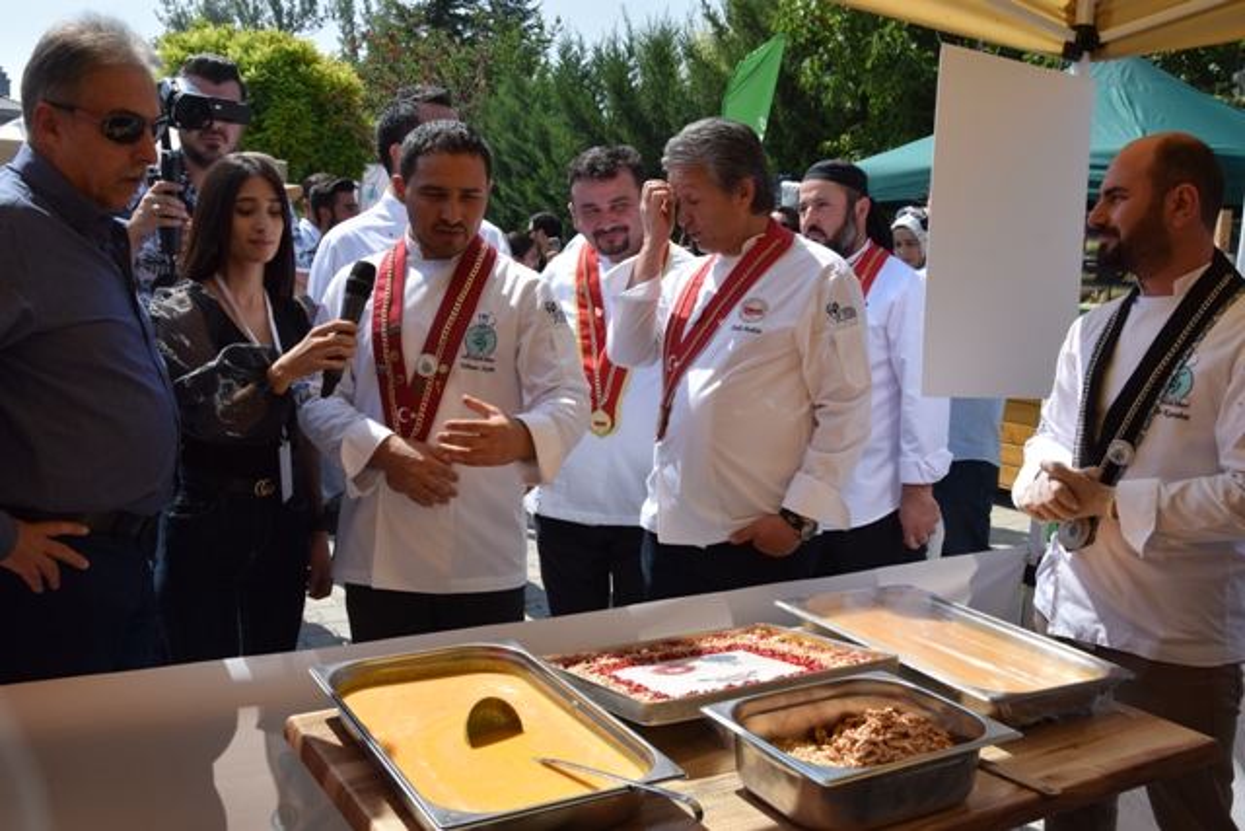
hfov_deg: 57.2
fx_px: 1141
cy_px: 416
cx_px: 622
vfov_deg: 40.0
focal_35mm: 33
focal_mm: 22
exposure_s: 1/320
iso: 200
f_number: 9
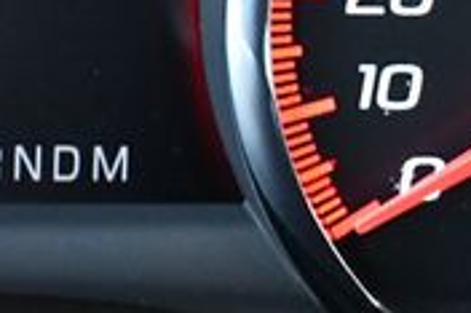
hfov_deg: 7.3
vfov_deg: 4.9
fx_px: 3621
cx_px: -241
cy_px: -136
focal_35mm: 277
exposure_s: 1/100
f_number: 4.8
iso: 3200
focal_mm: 38
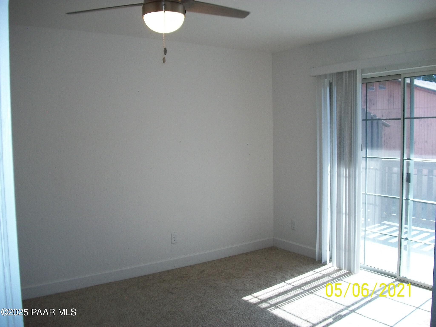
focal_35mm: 32
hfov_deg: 56.8
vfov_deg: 44.2
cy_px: 164
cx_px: 218
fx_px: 403
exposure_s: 1/100
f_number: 2.9
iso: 80
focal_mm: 5.7
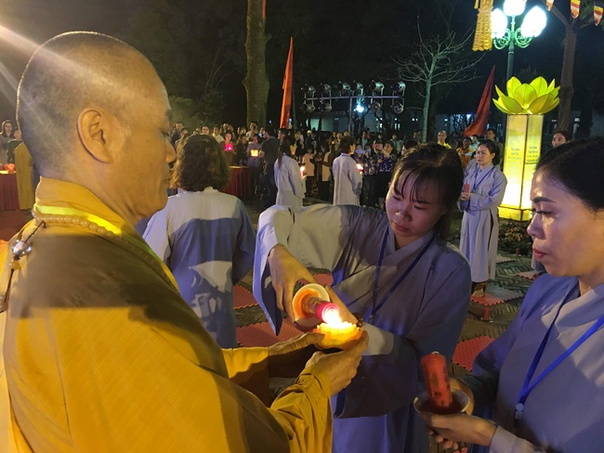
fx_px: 506
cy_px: 226
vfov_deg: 48.3
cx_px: 302
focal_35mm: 29
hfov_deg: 61.6
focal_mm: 4.15
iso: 100
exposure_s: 1/4
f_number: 2.2
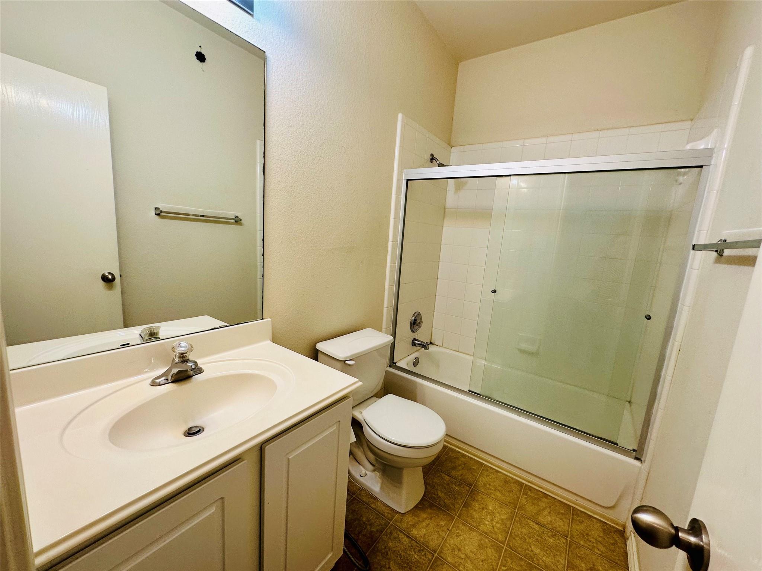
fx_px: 308
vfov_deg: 85.7
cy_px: 286
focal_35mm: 14
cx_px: 381
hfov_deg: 102.1
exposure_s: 1/120
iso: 100
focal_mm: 2.22
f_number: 2.2
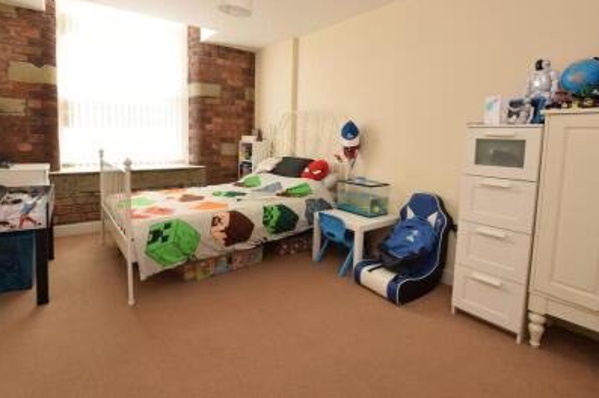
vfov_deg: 66.7
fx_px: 299
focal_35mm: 18
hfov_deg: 90.0
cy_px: 162
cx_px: 282
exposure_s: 1/125
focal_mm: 10
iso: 500
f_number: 6.3
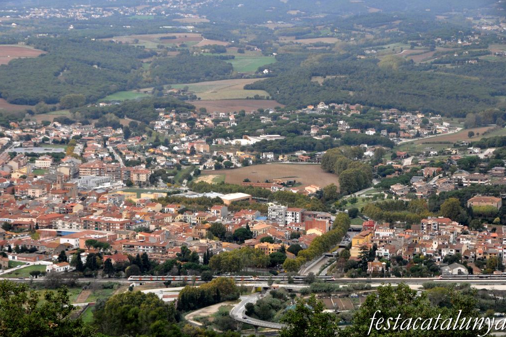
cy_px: 169
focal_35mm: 106
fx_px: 1490
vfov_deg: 12.9
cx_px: 255
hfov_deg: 19.3
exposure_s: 1/400
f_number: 10
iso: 1600
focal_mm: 70
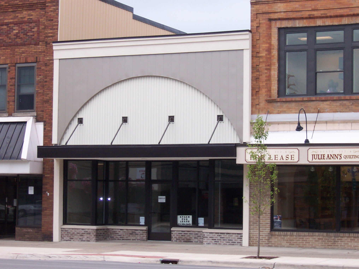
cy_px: 134
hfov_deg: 17.3
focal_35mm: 114
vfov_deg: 13.0
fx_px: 1182
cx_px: 180
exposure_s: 1/125
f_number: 4.8
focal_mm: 17.6
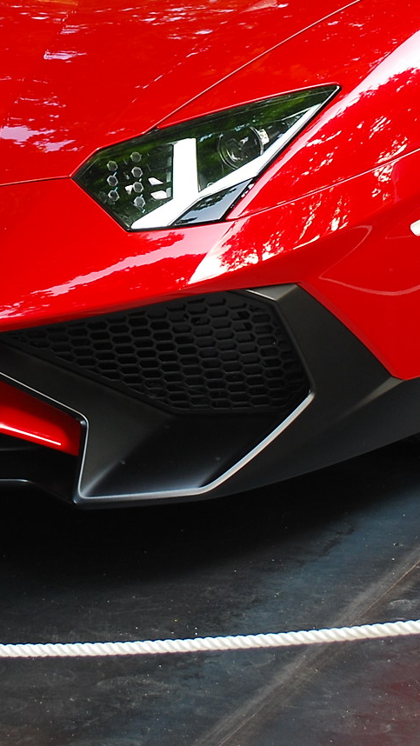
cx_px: 121
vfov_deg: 16.0
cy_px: 54
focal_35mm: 132
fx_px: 2612
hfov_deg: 9.2
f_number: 4.8
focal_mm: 30
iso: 100
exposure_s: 1/20
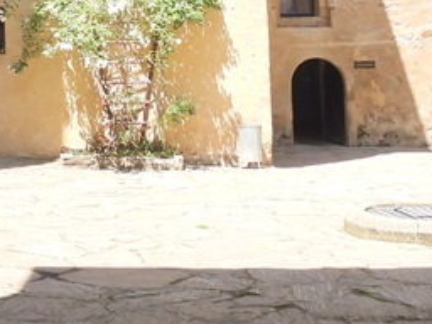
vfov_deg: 18.1
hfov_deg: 25.5
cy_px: -115
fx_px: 936
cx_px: 88
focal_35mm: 75
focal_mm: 4.3
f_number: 2.8
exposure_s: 1/500
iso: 100
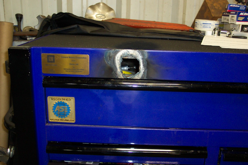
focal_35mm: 38
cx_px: 124
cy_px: 82
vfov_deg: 35.1
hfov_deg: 50.7
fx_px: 262
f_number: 2.8
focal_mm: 8
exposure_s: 1/30
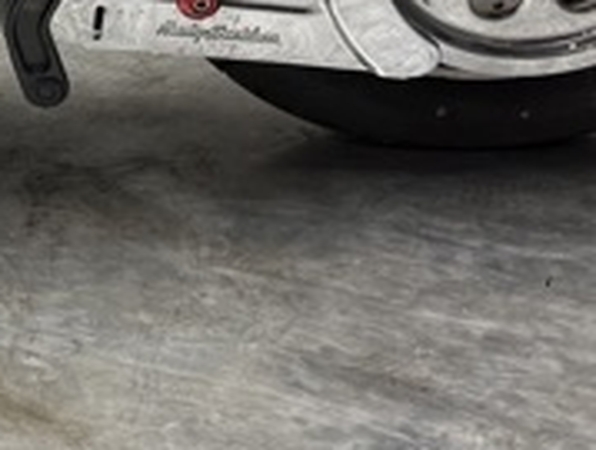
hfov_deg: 13.3
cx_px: -390
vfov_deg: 10.4
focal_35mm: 137
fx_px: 2364
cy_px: -253
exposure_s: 1/120
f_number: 1.78
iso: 125
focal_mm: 6.76
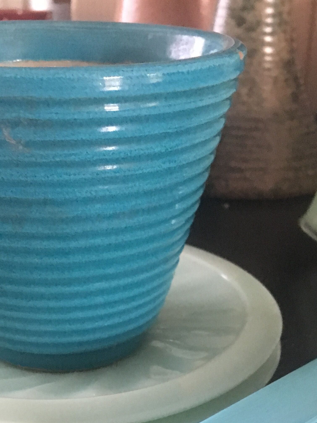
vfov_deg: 32.2
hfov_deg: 25.2
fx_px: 708
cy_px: 351
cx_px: 129
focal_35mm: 58
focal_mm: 4.15
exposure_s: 1/17
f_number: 2.2
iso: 320
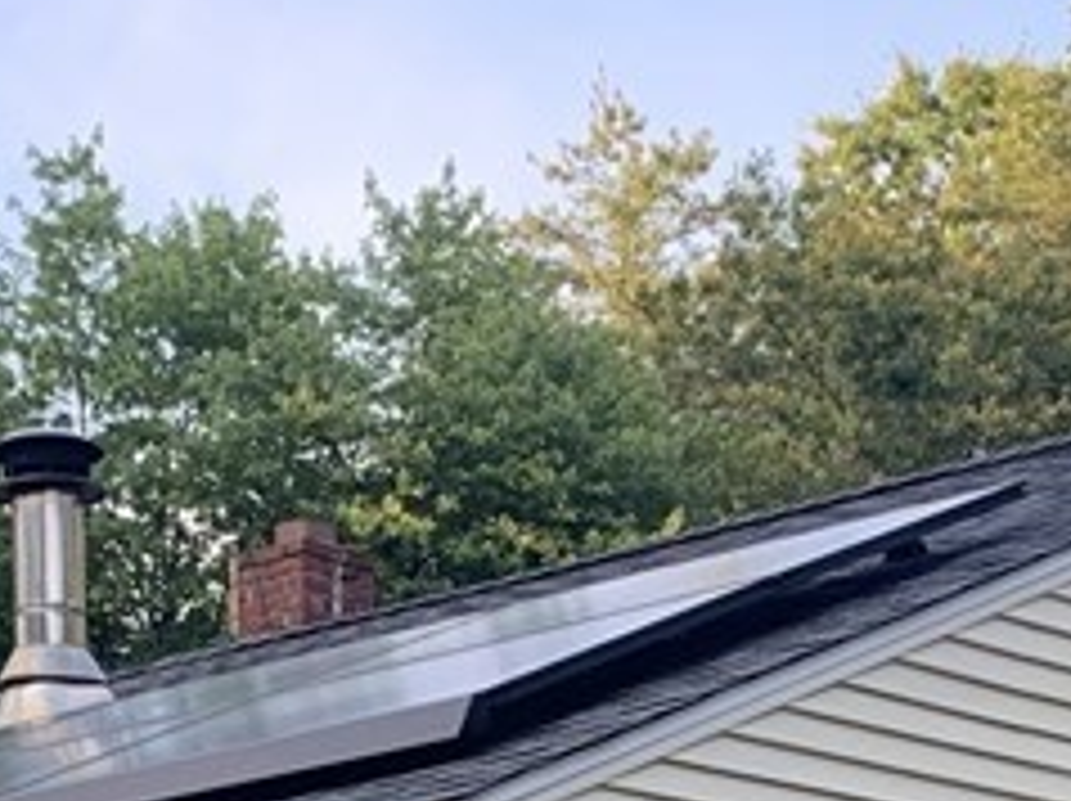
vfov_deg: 12.1
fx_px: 3462
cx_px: 284
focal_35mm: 112
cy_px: 1440
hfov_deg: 17.5
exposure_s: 1/121
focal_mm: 4.25
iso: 40
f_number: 1.8
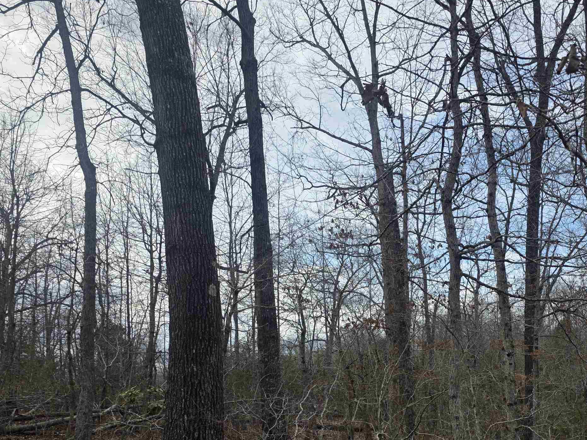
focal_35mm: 38
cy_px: 360
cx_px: 429
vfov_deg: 36.3
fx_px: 645
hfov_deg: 47.4
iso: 80
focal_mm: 6.3
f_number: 1.7
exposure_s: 1/3798
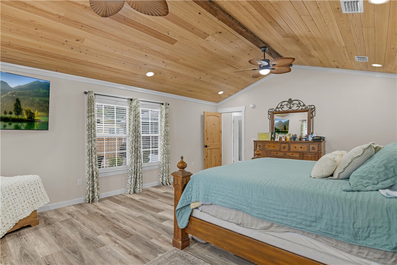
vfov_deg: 72.0
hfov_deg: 95.0
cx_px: 198
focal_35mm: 16
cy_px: 132
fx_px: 182
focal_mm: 11
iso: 250
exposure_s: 1/5
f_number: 7.1
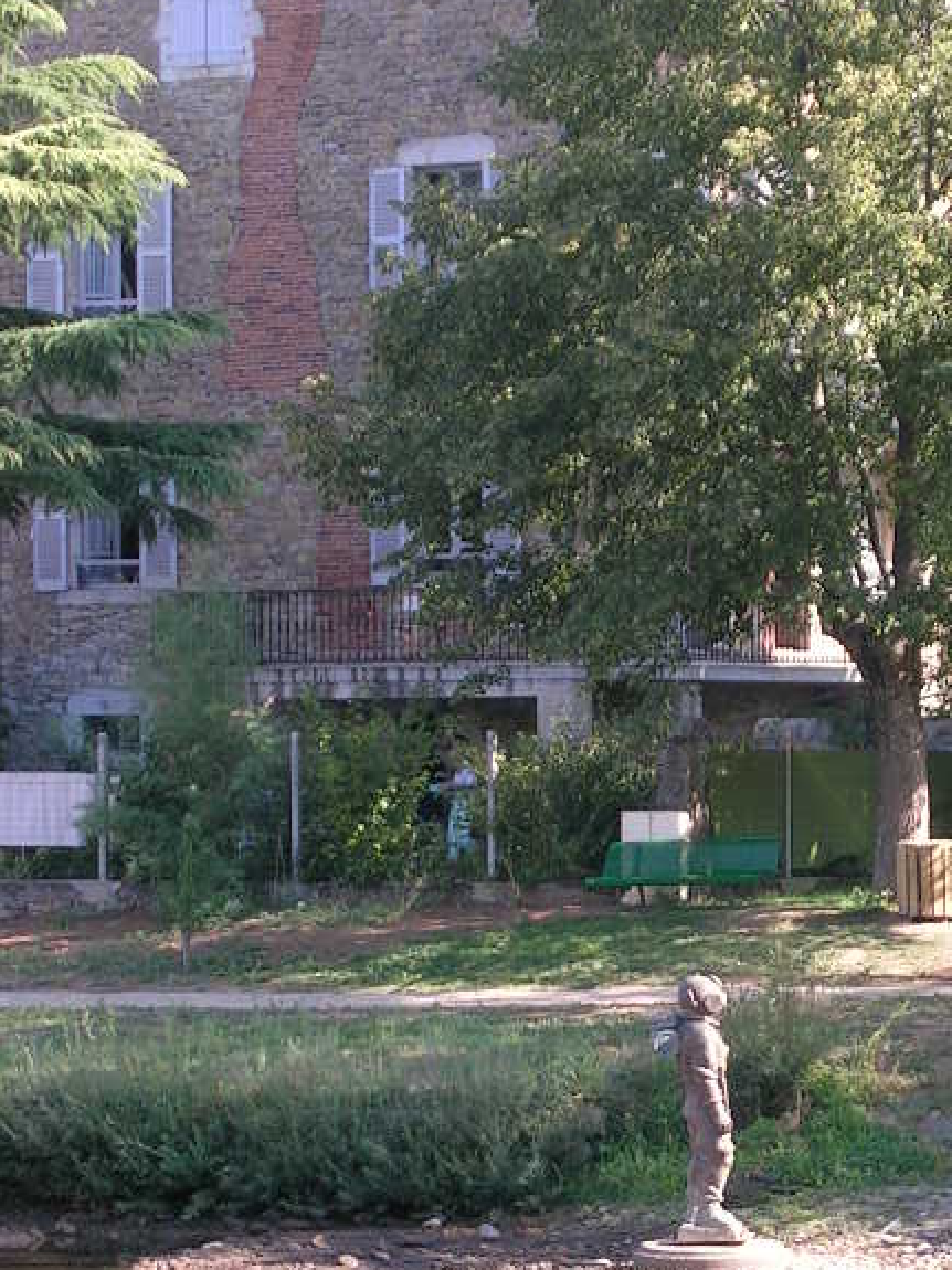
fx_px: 6860
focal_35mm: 187
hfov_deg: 7.9
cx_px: 740
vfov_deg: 10.6
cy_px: 859
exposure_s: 1/60.3
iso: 50
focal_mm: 16.2
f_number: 4.9
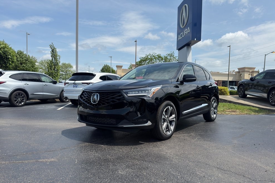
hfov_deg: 69.4
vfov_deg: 49.4
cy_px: 102
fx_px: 199
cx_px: 142
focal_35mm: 26
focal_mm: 6.76
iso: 100
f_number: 1.78
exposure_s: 1/7937
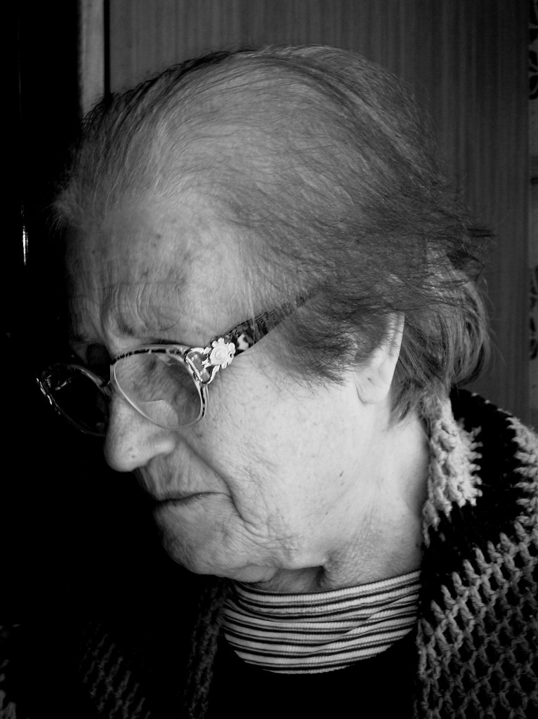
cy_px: 360
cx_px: 269
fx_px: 1785
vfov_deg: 22.8
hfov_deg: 17.1
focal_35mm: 86
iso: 50
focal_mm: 14.3
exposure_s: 1/39.8
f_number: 4.4
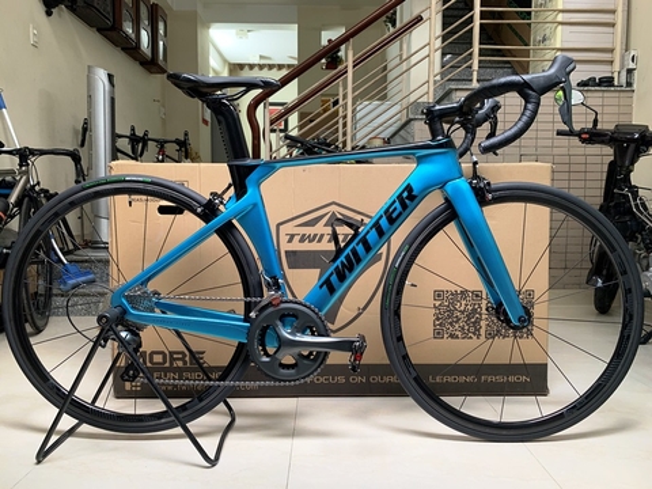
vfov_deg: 53.1
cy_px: 244
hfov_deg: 67.3
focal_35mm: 26
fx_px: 490
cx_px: 326
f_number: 1.8
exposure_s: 1/60
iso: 100
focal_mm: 4.25
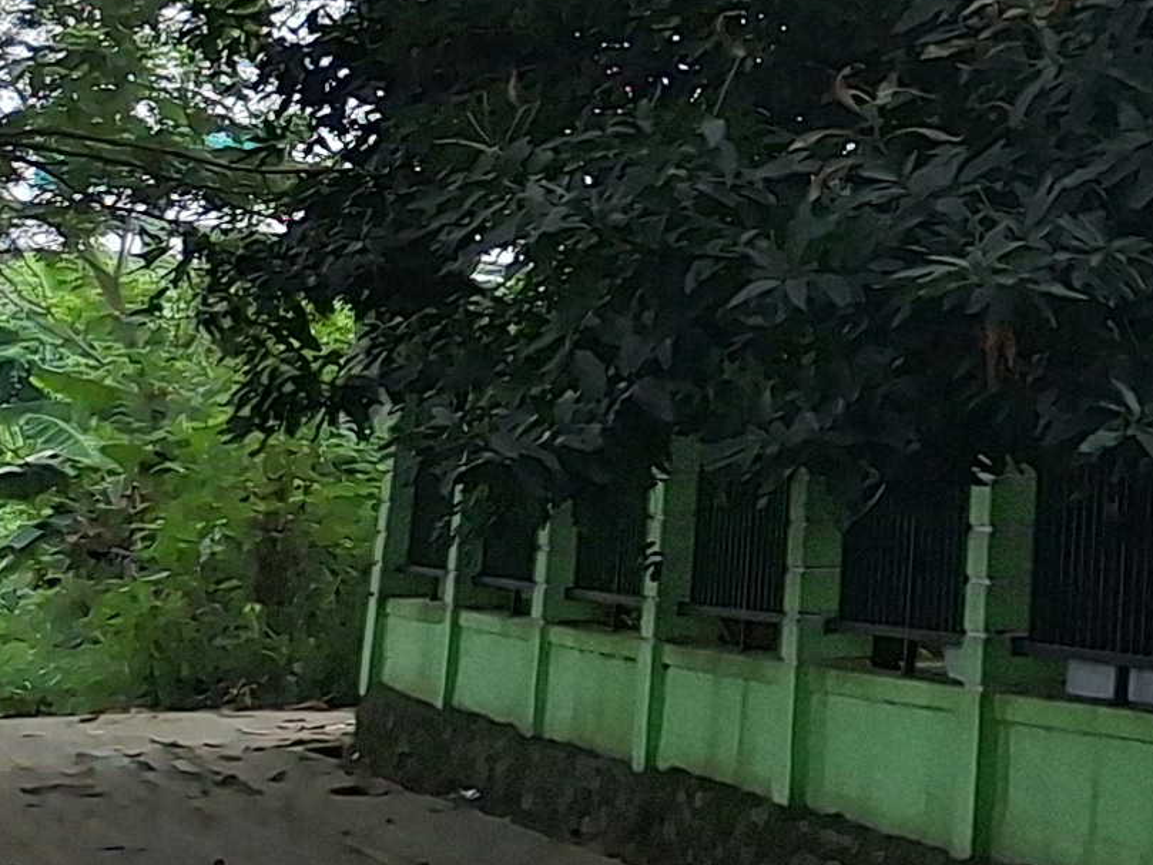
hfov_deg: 12.7
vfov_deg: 12.5
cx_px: 2850
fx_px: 3864
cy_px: -190
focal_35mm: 116
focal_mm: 5.54
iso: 40
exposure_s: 1/1712
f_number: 1.8
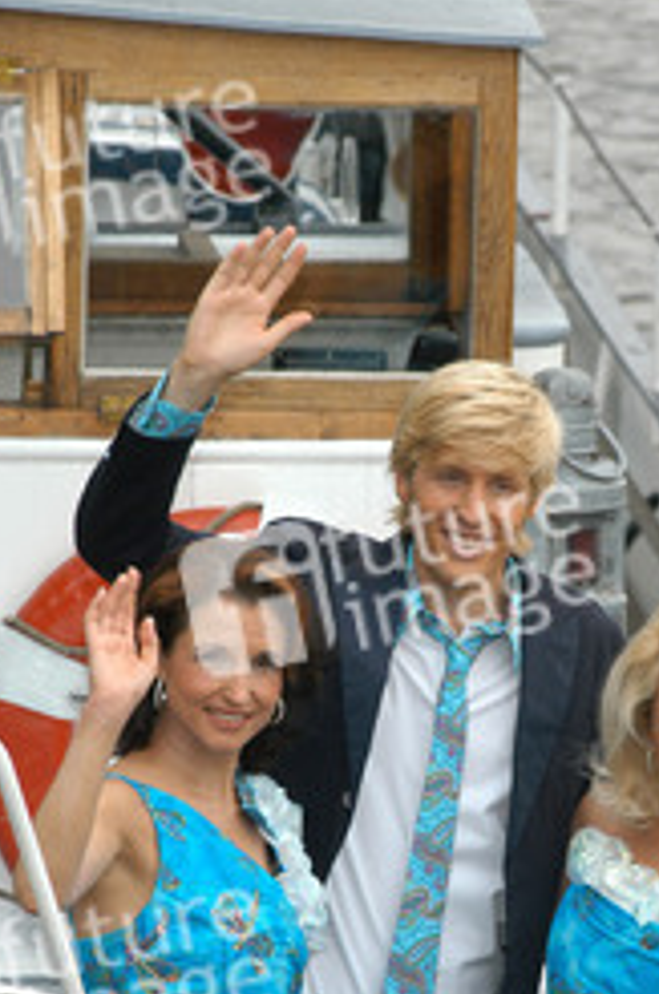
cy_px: 784
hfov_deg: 3.3
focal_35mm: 415
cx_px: 505
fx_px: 11443
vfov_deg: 5.0
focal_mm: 170
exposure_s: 1/180
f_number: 8
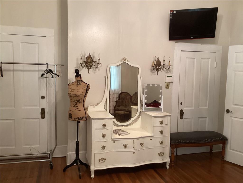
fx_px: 218
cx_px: 122
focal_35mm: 31
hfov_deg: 58.4
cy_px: 92
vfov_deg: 45.4
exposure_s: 1/40
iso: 320
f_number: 2.4
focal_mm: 3.3
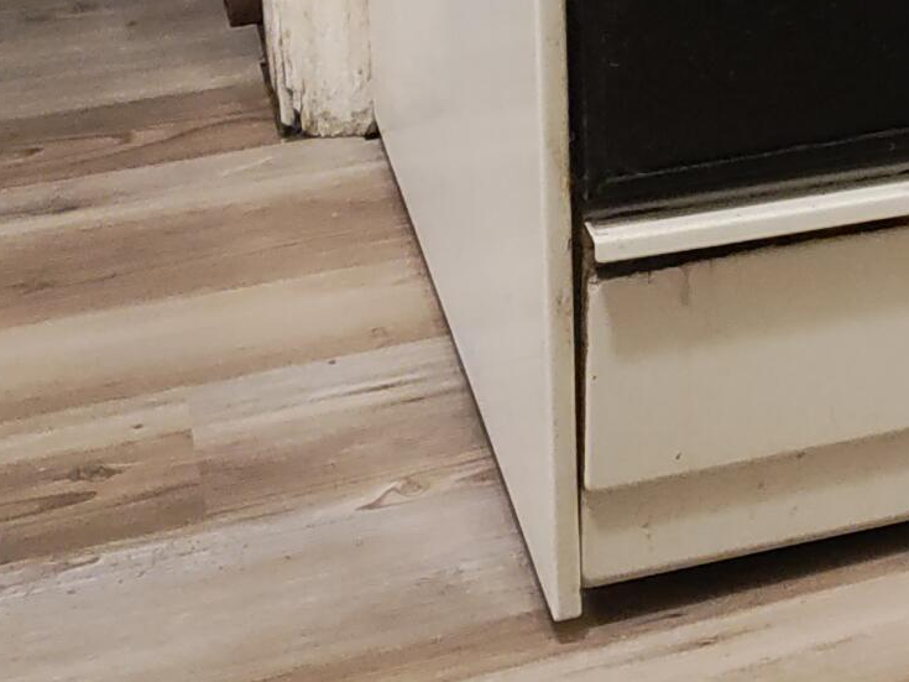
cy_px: -321
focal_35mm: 102
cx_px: 1286
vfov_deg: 13.7
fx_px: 2678
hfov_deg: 17.6
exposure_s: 1/30
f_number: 1.7
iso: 1500
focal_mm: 4.71
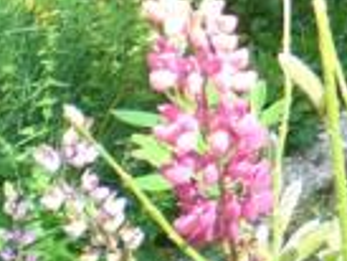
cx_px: 704
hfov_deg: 11.4
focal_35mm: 155
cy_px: -144
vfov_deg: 9.3
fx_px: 1555
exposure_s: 1/160
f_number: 3.1
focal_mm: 6.3
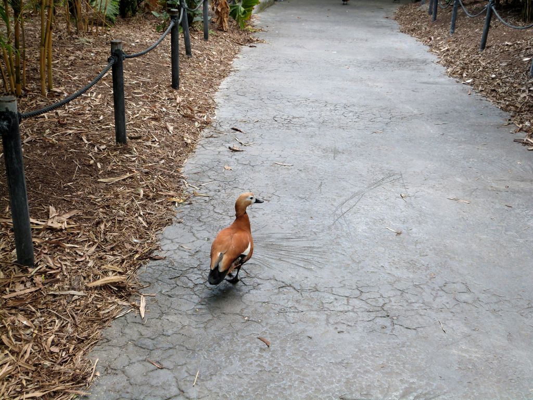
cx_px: 266
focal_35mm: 44
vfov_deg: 32.9
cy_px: 200
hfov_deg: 42.9
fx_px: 677
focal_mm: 7.8
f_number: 3.6
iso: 100
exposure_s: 1/100
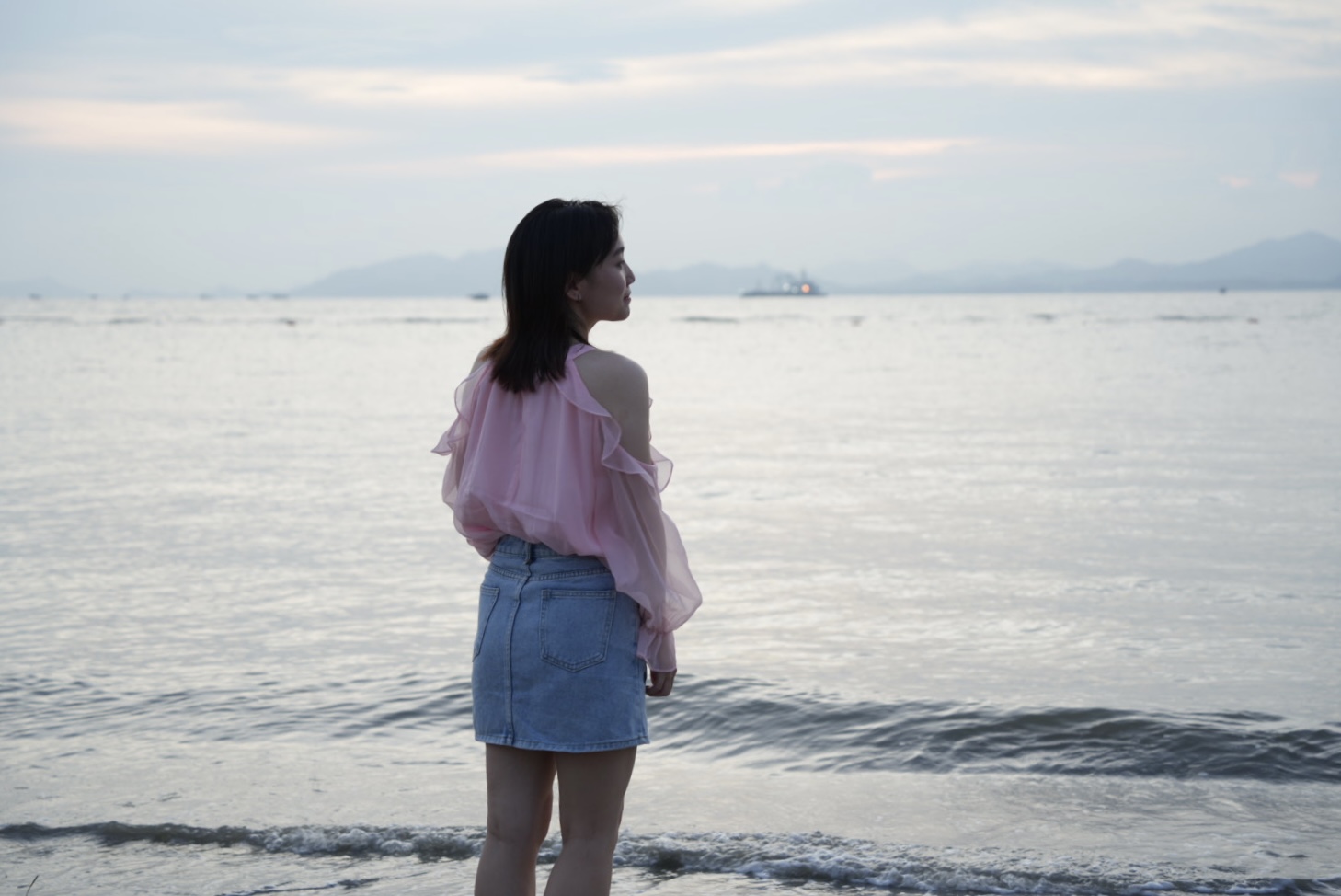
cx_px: 670
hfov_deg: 32.9
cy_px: 448
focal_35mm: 61
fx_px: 2274
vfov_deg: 22.3
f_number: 4
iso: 125
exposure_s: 1/80
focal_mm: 61
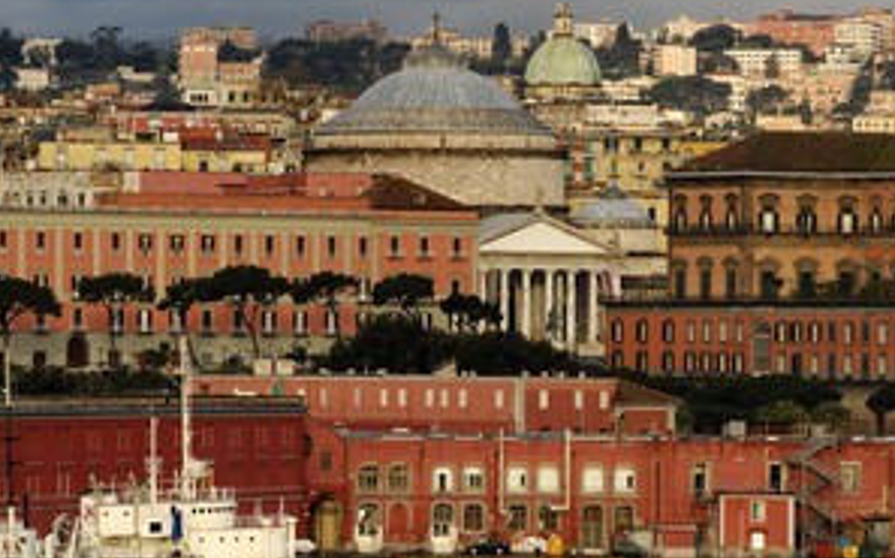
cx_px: 270
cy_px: 281
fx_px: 8456
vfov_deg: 3.8
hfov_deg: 6.1
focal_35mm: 347
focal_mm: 160
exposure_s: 1/160
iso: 200
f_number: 7.6
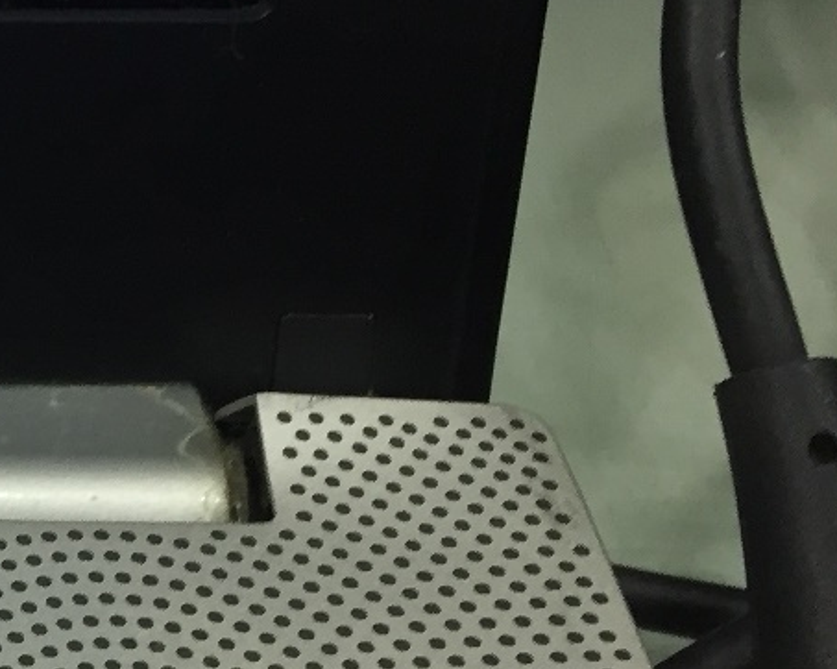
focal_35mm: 102
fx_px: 2526
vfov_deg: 14.9
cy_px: 599
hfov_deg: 16.6
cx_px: -527
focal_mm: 4.15
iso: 80
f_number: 2.2
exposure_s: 1/33
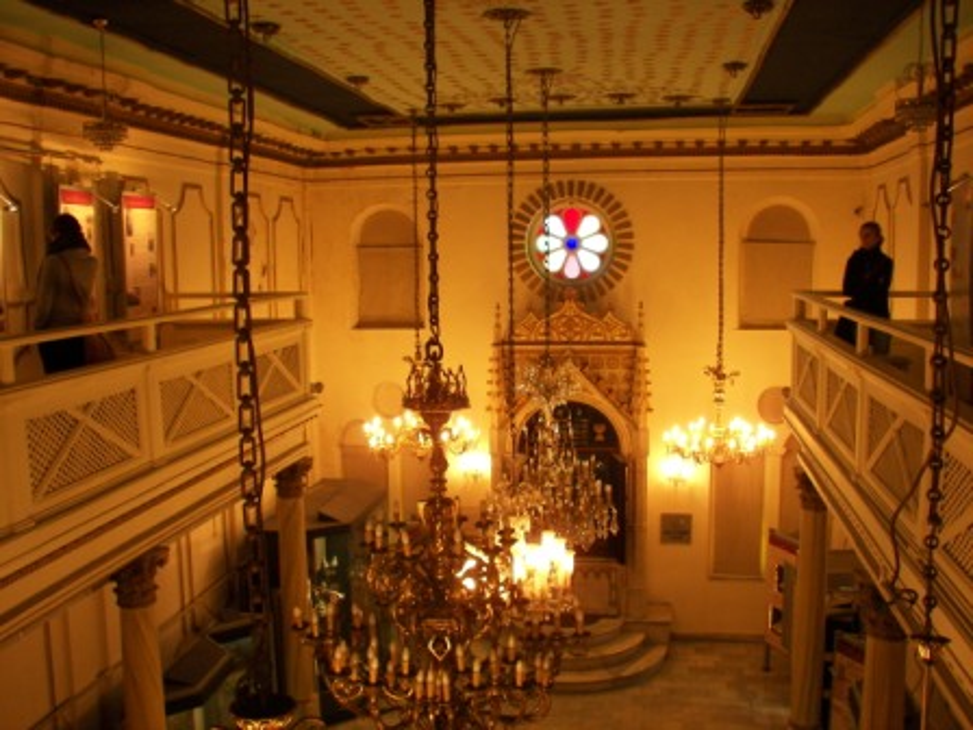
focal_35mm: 36
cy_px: 365
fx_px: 1012
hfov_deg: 51.4
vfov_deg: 39.7
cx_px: 486
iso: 100
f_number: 2.8
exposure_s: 1/20
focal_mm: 6
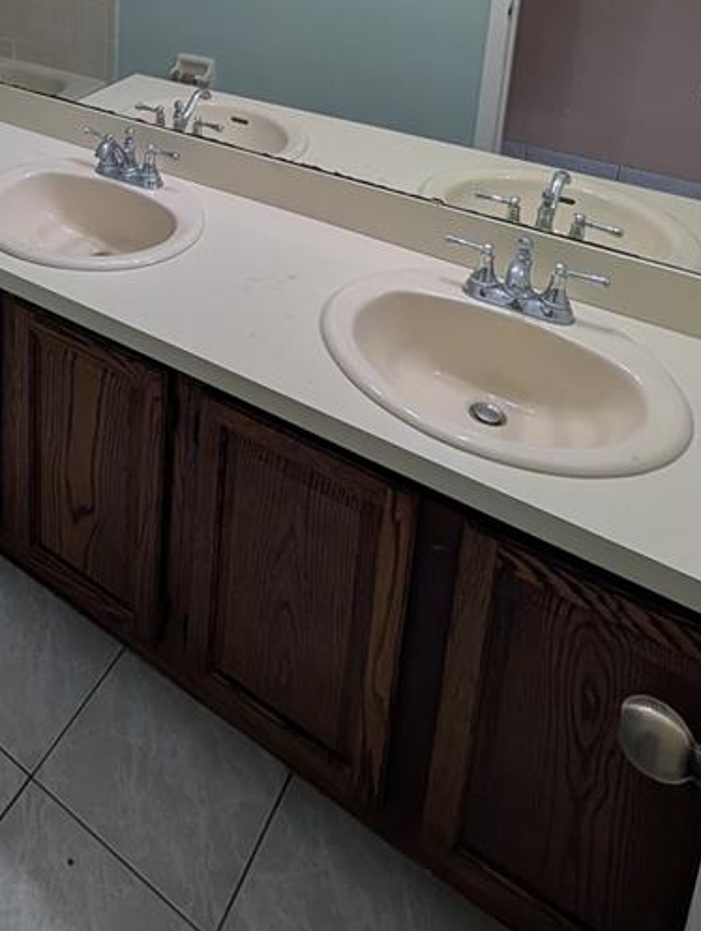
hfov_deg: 42.6
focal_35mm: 29
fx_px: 781
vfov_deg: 50.0
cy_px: 0
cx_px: 22
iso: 51
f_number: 1.7
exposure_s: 1/95.8
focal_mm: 2.02
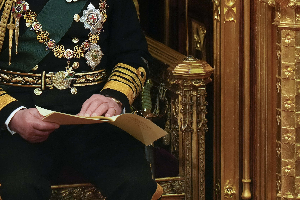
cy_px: 34
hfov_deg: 2.4
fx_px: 7257
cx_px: 15
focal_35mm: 871
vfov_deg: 1.6
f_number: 2.8
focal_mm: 400
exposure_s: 1/400
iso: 3200
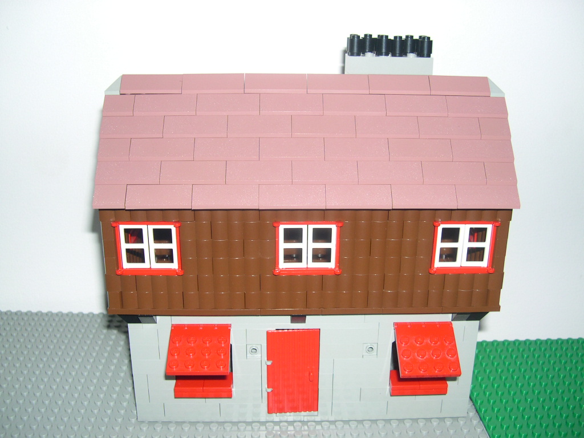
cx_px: 292
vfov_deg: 37.7
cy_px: 219
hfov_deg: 49.0
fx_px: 641
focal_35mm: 38
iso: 100
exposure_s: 1/60
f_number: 2.8
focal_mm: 8
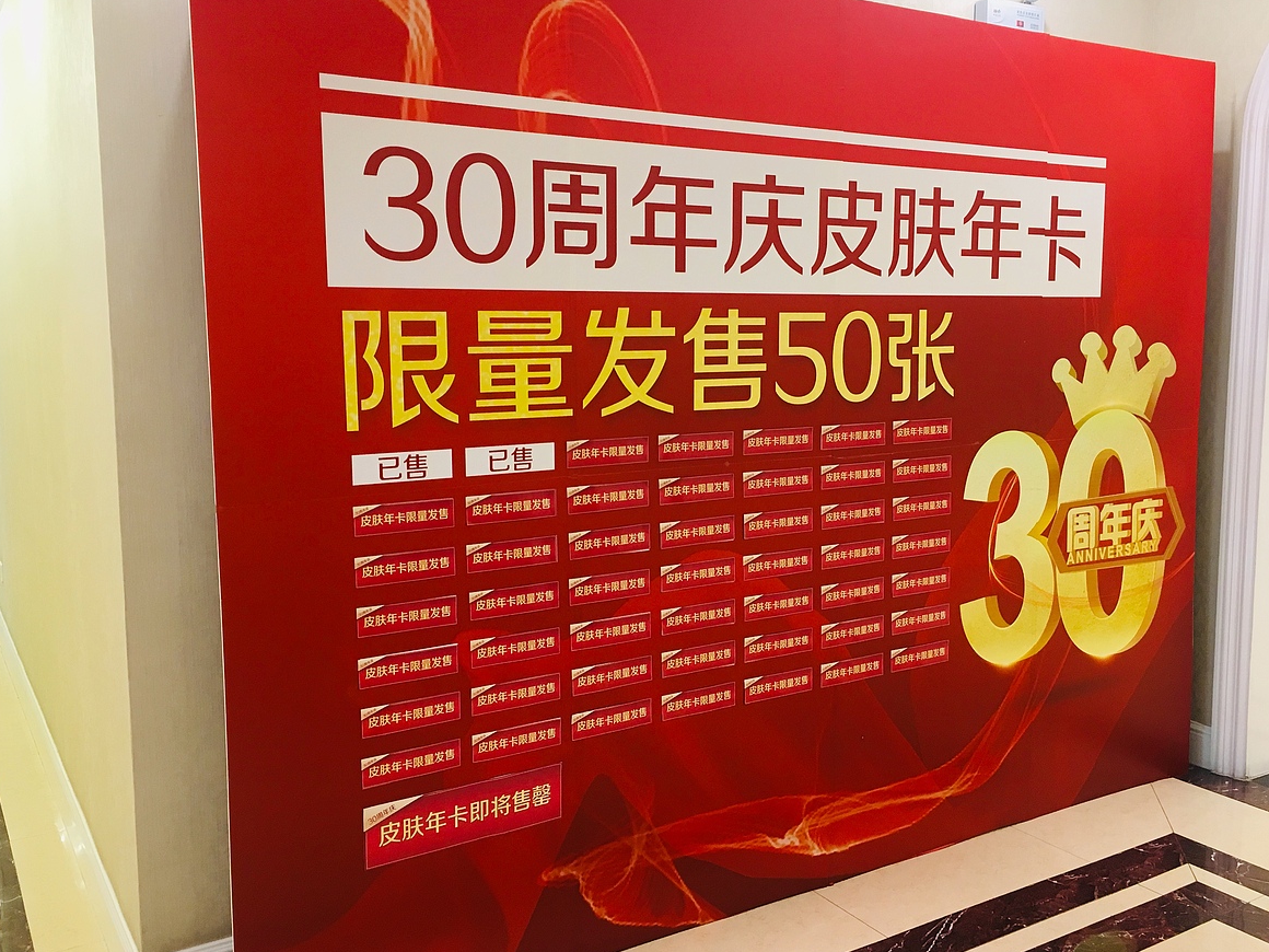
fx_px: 1173
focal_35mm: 32
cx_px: 655
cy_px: 457
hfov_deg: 56.8
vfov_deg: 44.2
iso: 100
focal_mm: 4.15
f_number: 2.2
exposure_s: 1/33
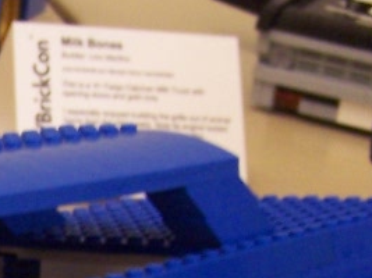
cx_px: -183
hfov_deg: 11.1
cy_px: 509
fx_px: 1837
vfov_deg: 8.3
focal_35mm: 171
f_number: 2.8
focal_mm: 6.3
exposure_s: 1/15
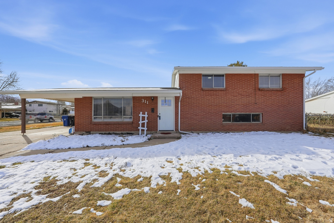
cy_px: 112
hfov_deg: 96.8
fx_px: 148
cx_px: 167
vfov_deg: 73.7
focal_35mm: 16
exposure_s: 1/8000
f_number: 9
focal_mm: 16
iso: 250
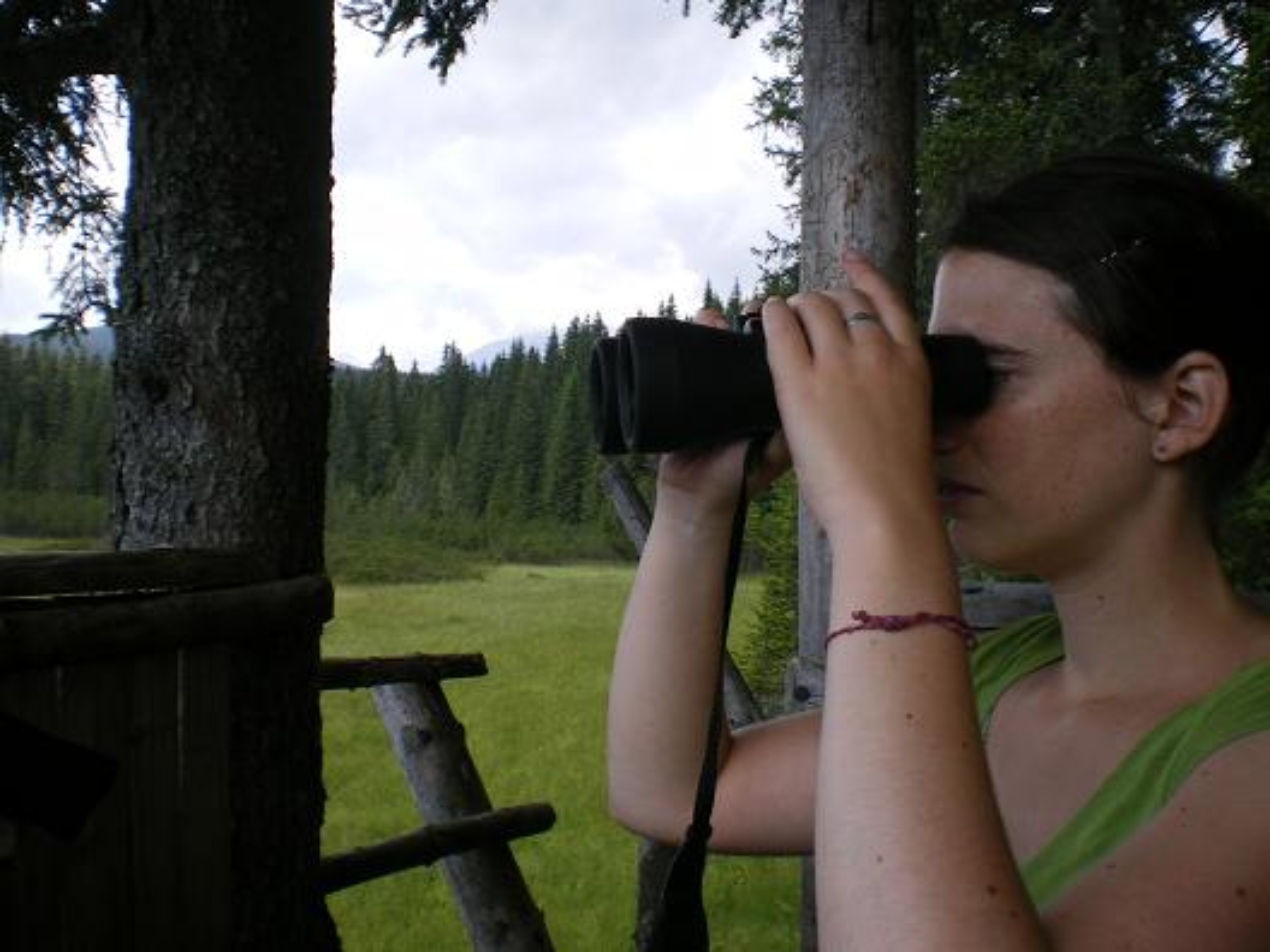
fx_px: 1394
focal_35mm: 38
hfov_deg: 49.0
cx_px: 635
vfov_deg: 37.7
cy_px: 476
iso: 64
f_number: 4.6
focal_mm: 6.3
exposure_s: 1/125
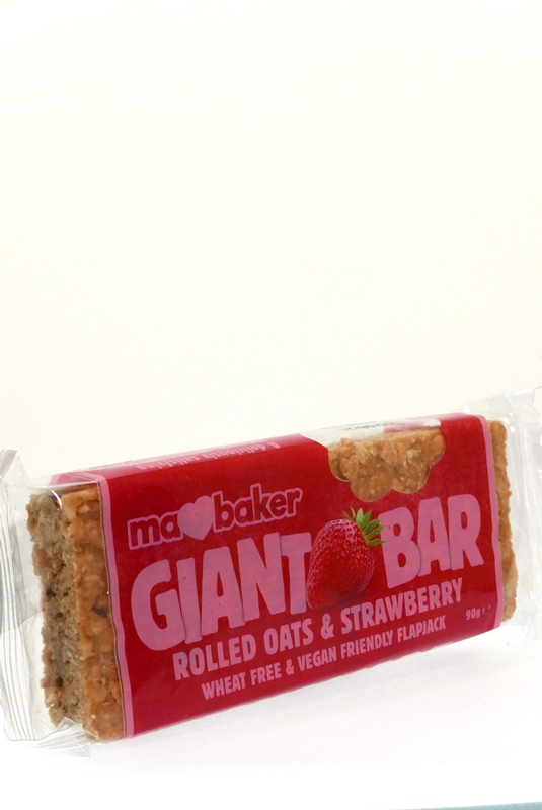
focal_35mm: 72
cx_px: 271
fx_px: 1622
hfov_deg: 19.0
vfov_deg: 28.0
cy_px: 405
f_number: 16
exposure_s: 1/80
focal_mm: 32.6
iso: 800
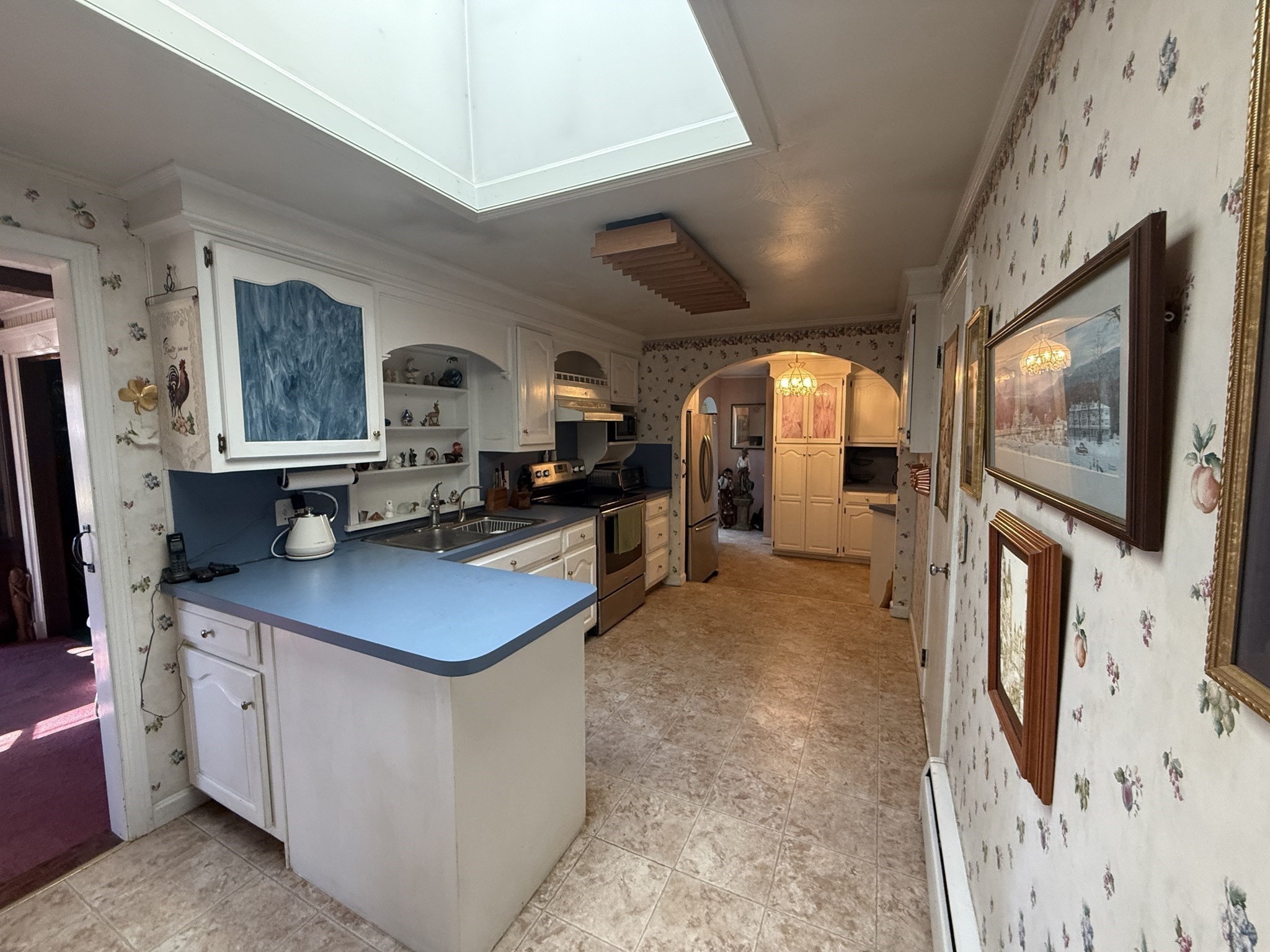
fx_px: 514
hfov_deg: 102.1
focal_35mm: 14
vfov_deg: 85.7
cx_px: 635
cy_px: 476
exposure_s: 1/120
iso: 320
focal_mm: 2.22
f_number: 2.2
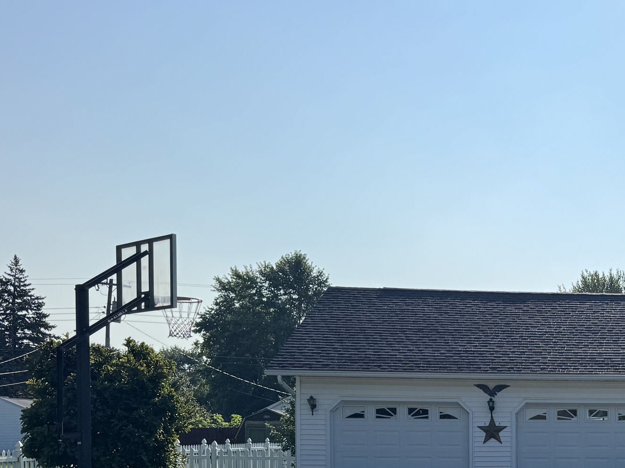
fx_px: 1011
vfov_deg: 24.8
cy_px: 469
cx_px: 652
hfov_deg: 31.3
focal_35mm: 56
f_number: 1.78
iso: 80
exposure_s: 1/7092
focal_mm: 6.76
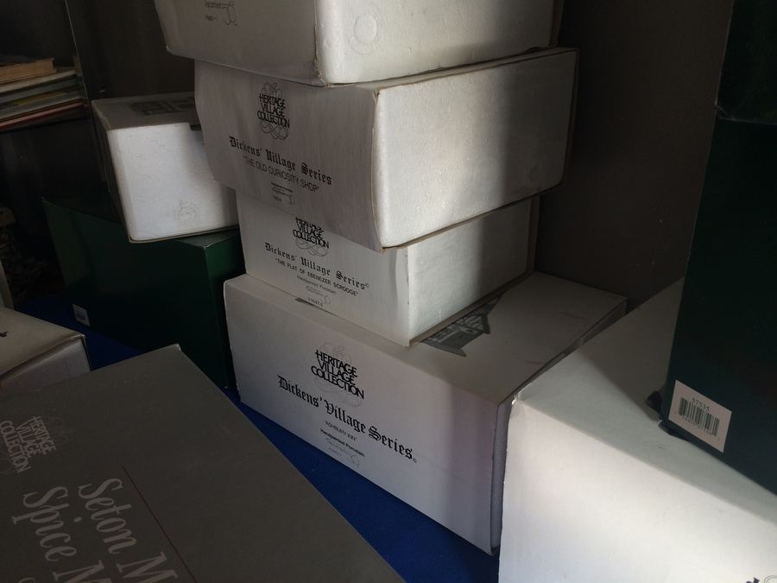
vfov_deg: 48.2
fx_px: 651
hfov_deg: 61.7
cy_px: 292
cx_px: 388
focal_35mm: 29
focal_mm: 4.15
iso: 32
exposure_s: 1/166
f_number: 2.2
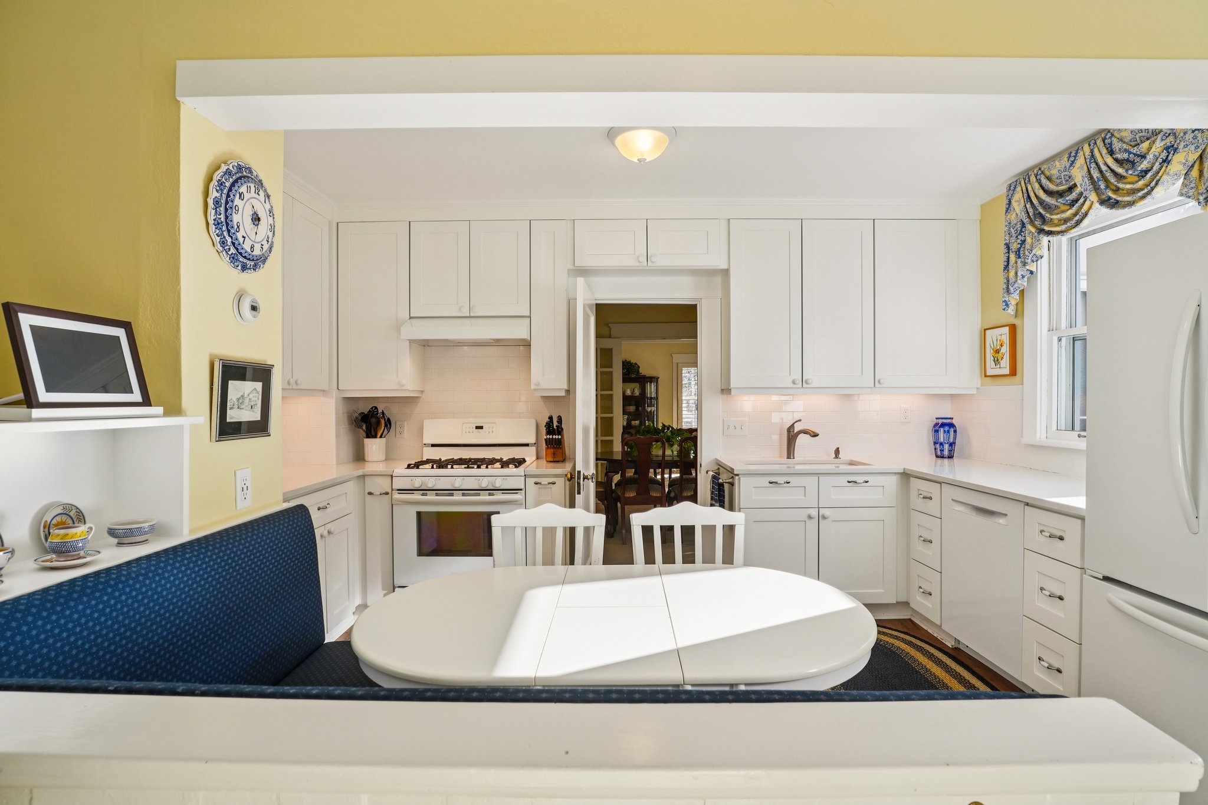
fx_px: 554
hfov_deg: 95.0
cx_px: 604
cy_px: 402
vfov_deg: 72.0
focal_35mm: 16
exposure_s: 1/60
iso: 100
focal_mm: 11
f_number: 8
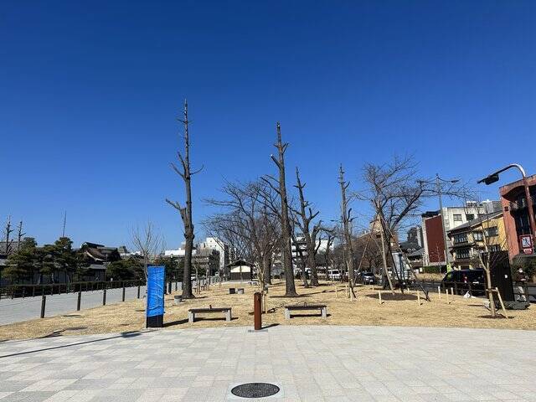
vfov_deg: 56.8
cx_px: 268
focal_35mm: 24
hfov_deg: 71.6
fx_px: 372
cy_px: 201
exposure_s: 1/8197
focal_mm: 6.86
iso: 80
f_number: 1.78
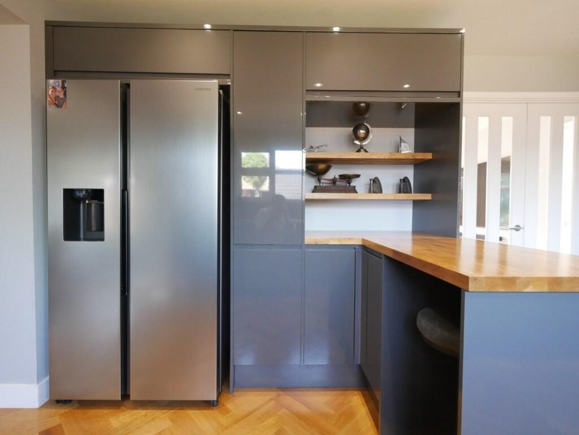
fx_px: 268
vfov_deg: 78.2
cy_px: 218
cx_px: 290
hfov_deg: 94.5
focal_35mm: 16
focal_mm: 8
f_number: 4
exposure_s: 1/60
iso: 1600
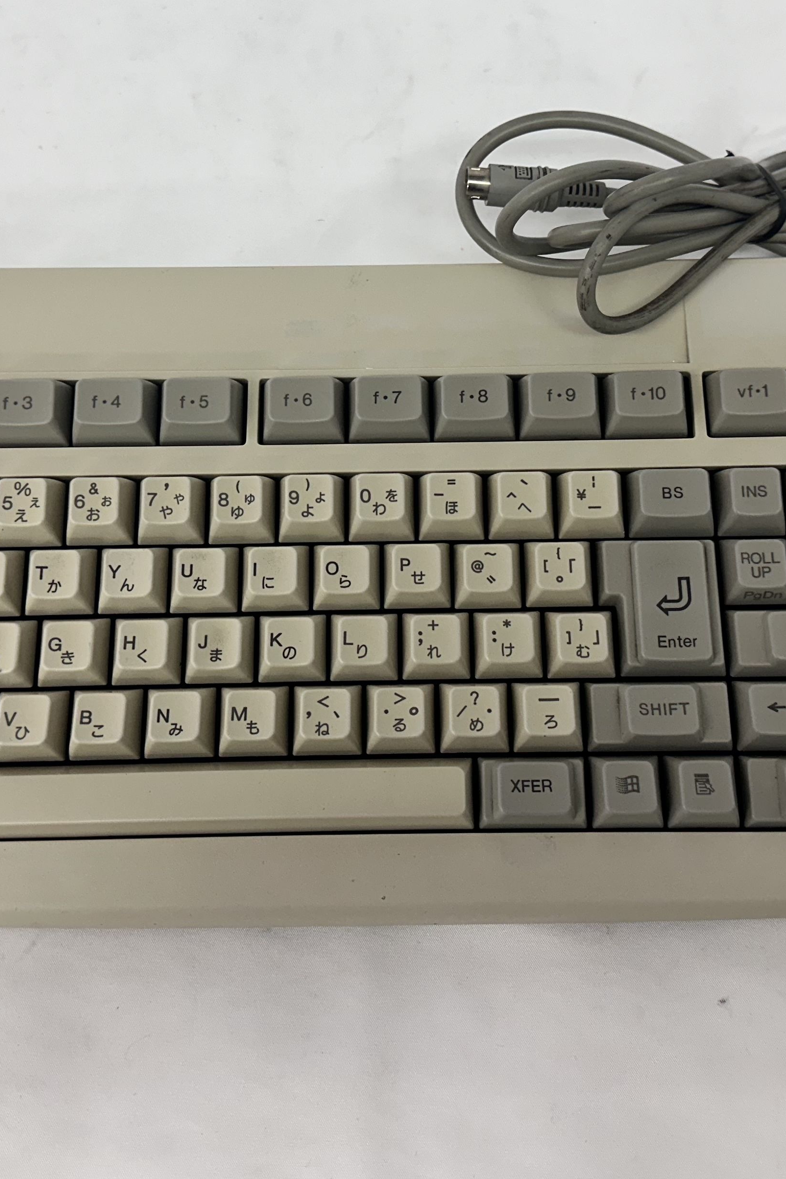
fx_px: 1342
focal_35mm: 41
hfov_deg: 32.6
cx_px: 413
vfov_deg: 47.2
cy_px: 495
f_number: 1.78
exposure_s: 1/120
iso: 125
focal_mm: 6.86
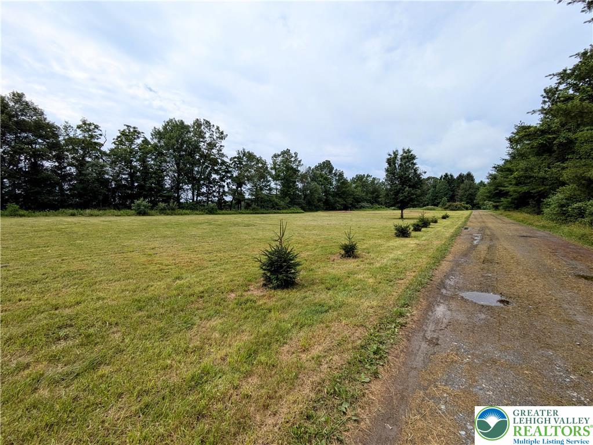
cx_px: 296
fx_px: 240
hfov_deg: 102.0
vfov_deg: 85.7
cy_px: 222
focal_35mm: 14
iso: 50
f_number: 2.2
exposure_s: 1/2092
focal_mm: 1.83
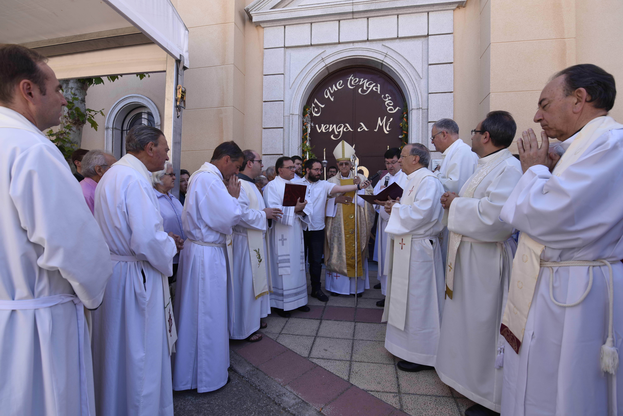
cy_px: 208
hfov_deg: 95.0
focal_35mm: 16
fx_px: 286
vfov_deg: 72.1
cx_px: 312
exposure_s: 1/160
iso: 100
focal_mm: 11
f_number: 5.6
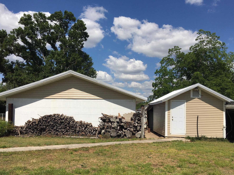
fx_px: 223
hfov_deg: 55.4
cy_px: 99
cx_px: 118
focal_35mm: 33
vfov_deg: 42.9
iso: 25
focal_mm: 4.15
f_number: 2.2
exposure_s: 1/3344
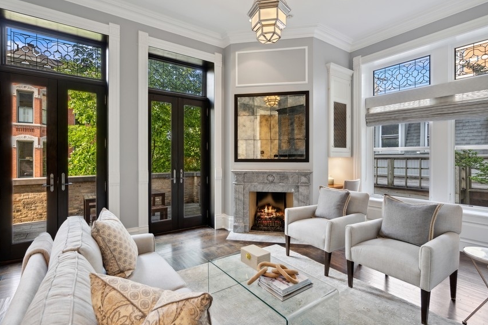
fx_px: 230
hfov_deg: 93.2
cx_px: 230
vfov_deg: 70.5
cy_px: 159
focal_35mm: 17
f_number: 8
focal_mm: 16
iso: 320
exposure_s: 1/20
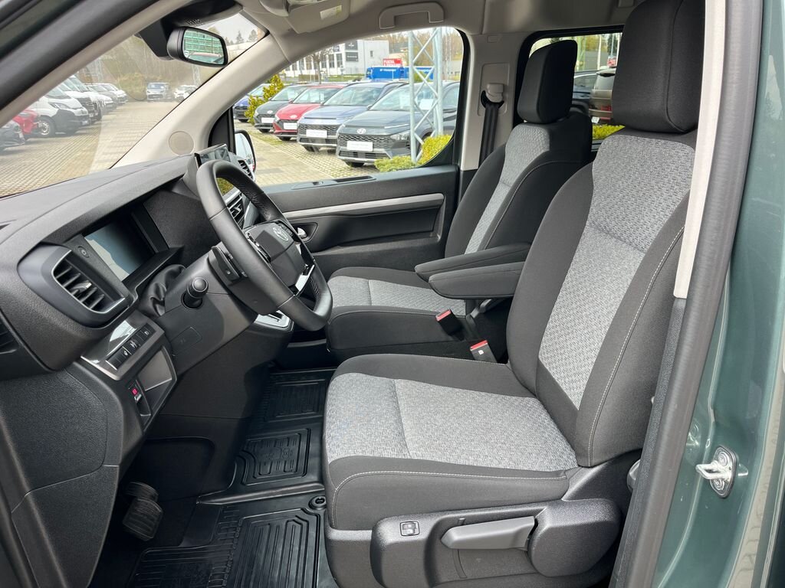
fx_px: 590
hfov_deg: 67.3
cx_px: 392
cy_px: 294
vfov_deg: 53.1
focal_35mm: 26
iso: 50
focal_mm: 5.1
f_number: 1.6
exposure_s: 1/385
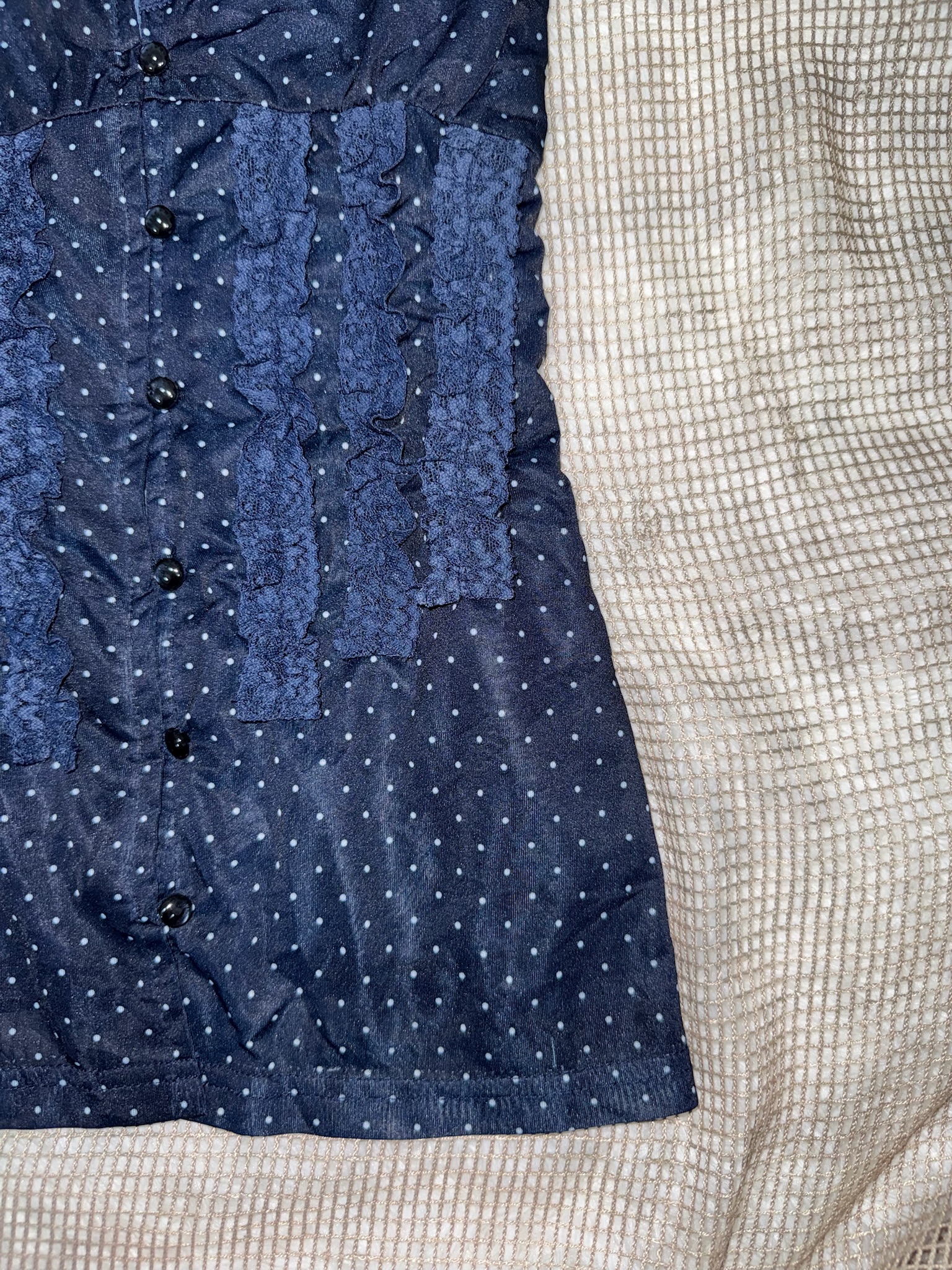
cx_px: 476
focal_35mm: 24
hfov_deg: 56.8
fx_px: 880
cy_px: 635
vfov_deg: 71.6
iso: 64
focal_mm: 6.76
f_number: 1.78
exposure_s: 1/31
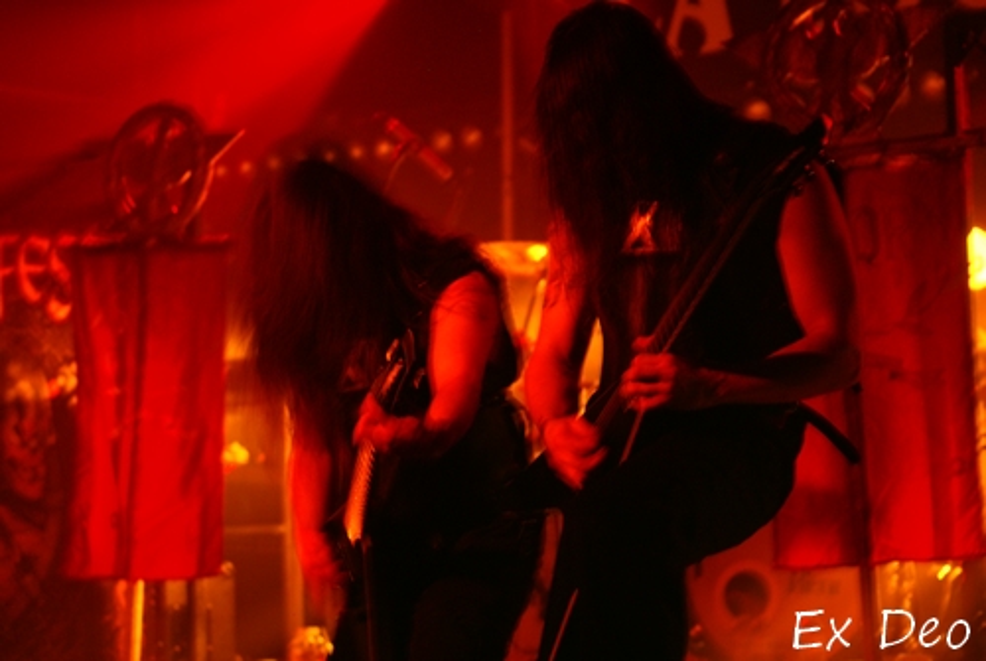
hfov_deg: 15.9
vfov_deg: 10.7
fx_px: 3538
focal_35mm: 129
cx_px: 493
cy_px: 330
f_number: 4
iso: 800
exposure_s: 1/5
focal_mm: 86
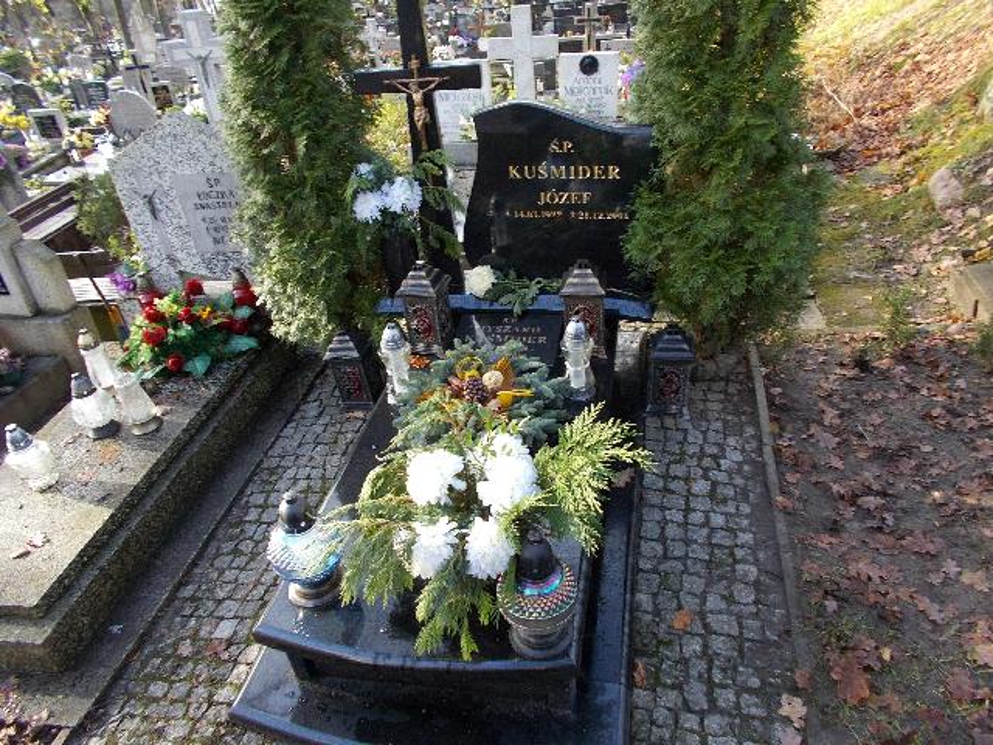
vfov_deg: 53.1
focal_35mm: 26
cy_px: 372
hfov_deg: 67.3
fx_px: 746
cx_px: 496
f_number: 3.2
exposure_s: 1/50
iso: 80
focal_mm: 4.6
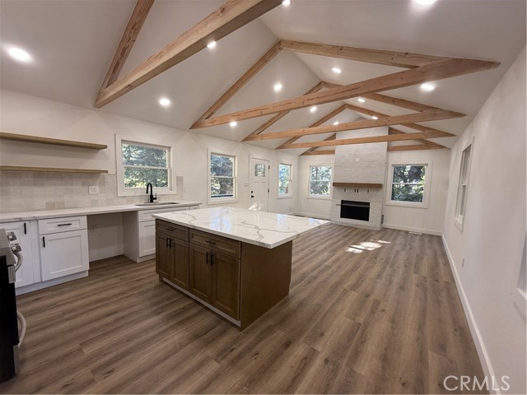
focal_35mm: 14
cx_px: 264
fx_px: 213
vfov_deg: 85.7
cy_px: 198
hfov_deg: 102.1
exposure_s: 1/99
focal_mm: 2.22
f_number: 2.2
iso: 100
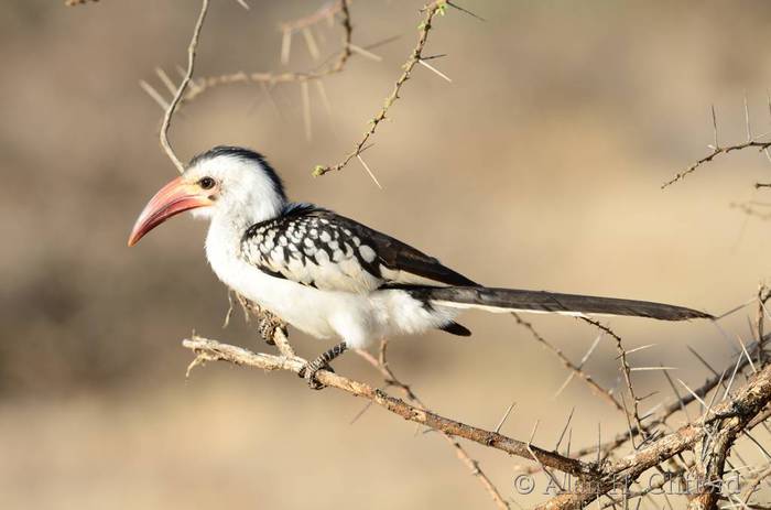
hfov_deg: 4.9
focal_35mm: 420
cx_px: 386
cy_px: 255
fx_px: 8973
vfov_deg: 3.3
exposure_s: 1/320
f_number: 5.6
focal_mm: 280
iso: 200
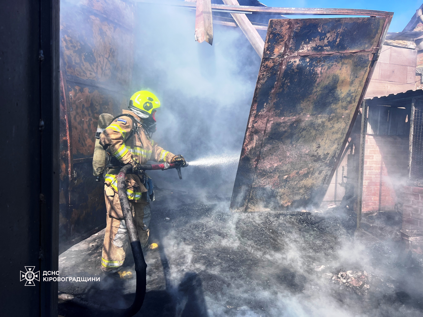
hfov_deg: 67.3
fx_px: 318
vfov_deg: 53.1
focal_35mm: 26
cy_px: 158
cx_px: 212
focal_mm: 5.7
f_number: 1.5
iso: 50
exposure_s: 1/2165
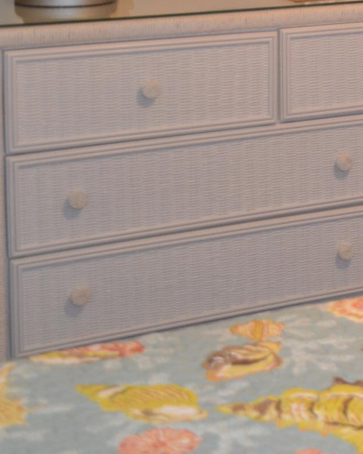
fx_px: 1289
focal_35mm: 96
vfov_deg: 18.8
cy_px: -103
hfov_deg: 13.7
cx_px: 718
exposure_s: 1/60
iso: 800
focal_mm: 18
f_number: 3.5
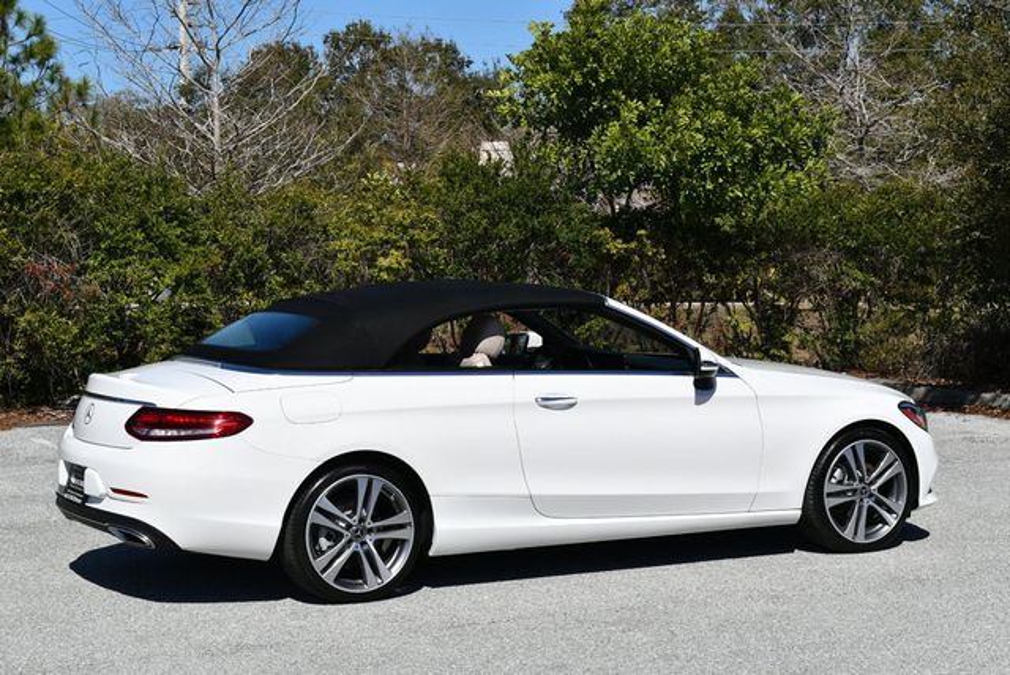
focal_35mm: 72
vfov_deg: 19.0
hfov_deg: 28.0
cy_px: 338
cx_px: 505
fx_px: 2022
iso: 100
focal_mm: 36
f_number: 10
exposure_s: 1/400
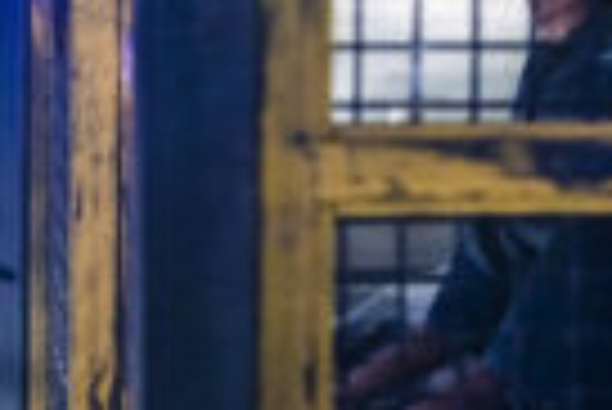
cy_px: -83
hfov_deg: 8.6
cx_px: 322
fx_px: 4084
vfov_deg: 5.7
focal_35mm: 240
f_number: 1.8
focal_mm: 85
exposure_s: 1/60
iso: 8000
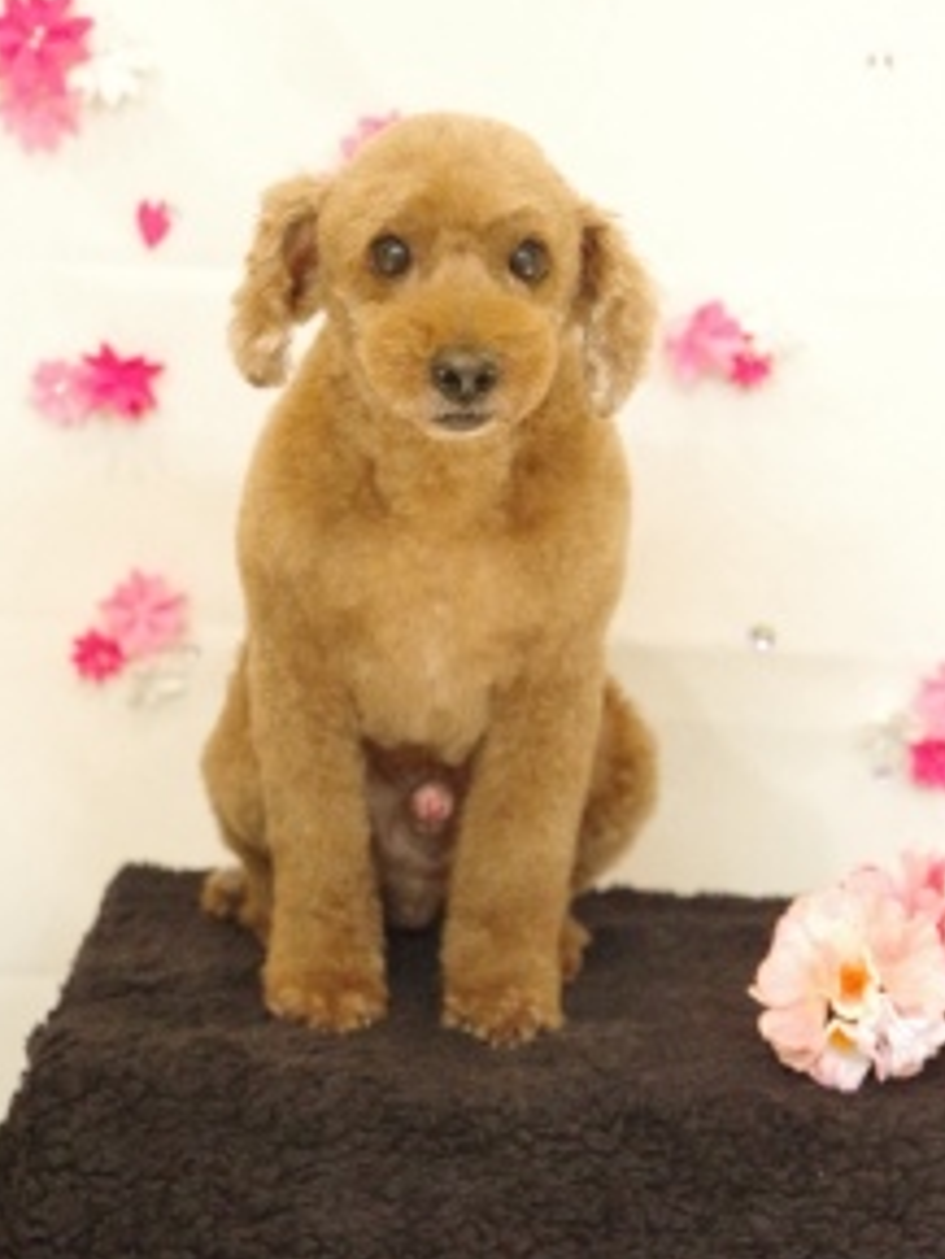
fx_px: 3965
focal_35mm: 109
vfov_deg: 18.0
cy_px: 436
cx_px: 462
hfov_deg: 13.6
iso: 8000
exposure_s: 1/250
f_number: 4.5
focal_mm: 55
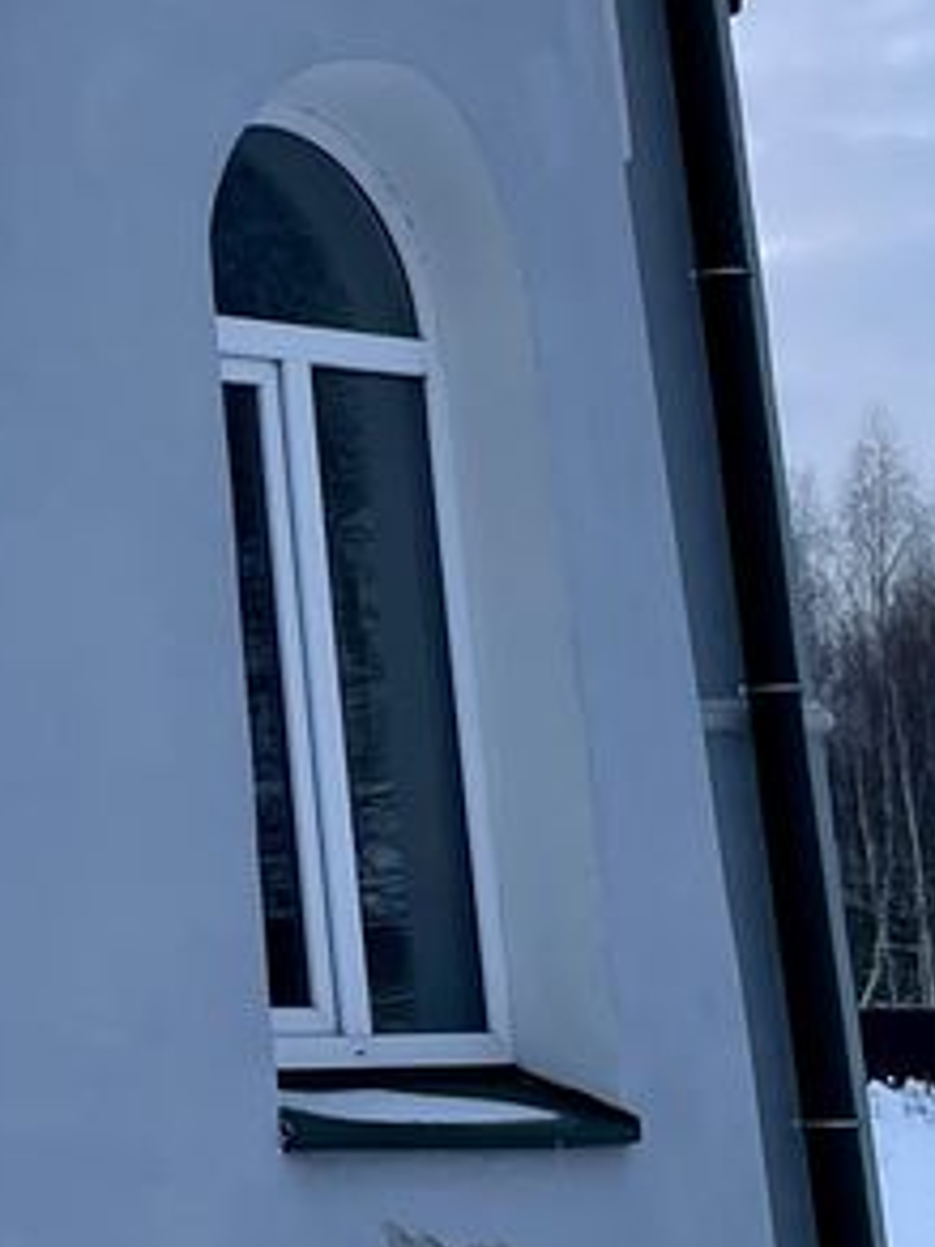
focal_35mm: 107
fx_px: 3854
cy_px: -73
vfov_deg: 17.8
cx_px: -807
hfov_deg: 12.5
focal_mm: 4.2
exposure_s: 1/121
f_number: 1.6
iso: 50
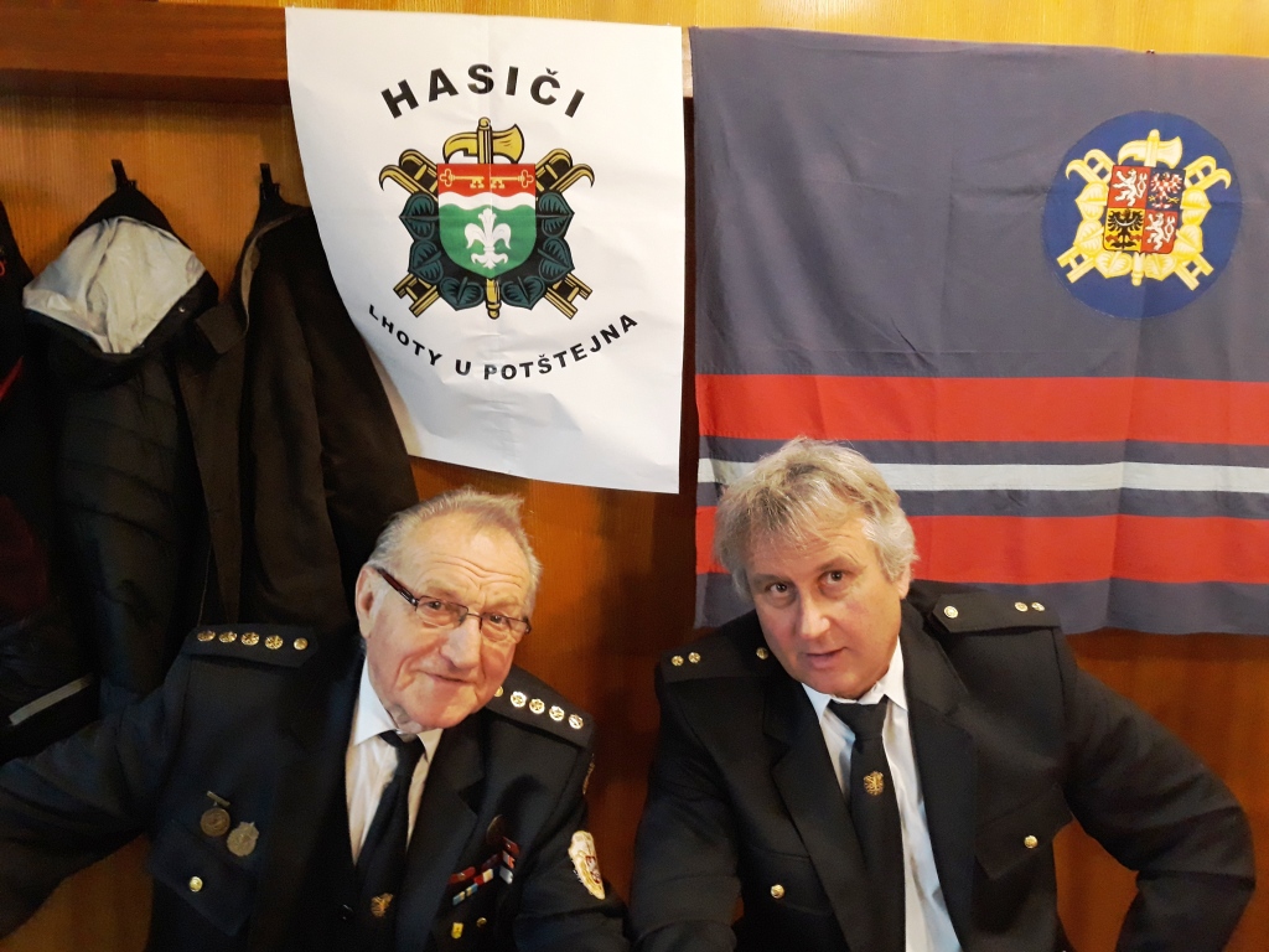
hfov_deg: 65.3
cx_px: 634
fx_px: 990
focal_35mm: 27
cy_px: 476
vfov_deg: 51.4
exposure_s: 1/25
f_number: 1.7
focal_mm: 3.71
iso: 400
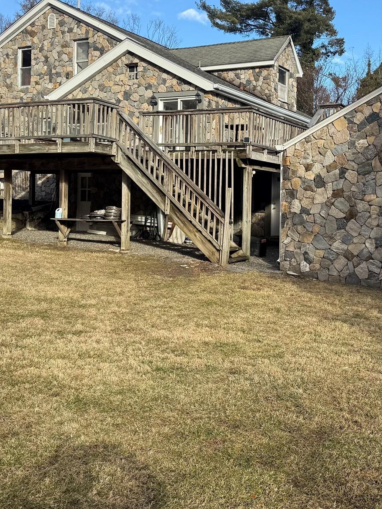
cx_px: 289
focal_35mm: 42
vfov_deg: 44.6
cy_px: 212
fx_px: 618
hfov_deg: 33.6
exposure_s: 1/1553
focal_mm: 6.76
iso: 80
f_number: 1.78
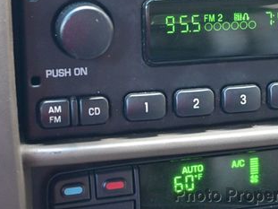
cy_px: 21
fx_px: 751
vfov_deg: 15.6
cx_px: 220
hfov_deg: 20.8
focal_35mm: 93
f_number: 5
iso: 1400
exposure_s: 1/50
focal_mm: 31.5
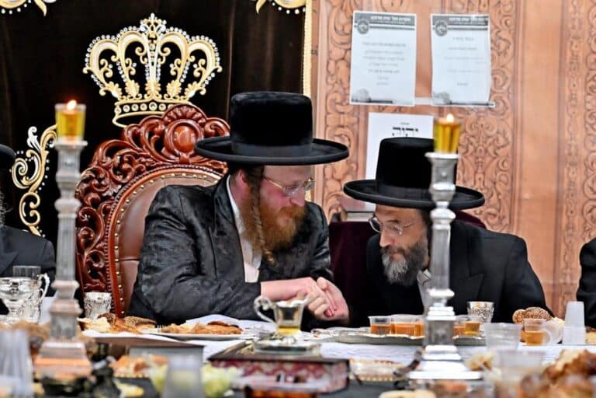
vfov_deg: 10.9
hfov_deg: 16.3
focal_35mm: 126
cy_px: 199
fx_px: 2086
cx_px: 298
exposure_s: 1/160
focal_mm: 84
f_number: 4
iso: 500
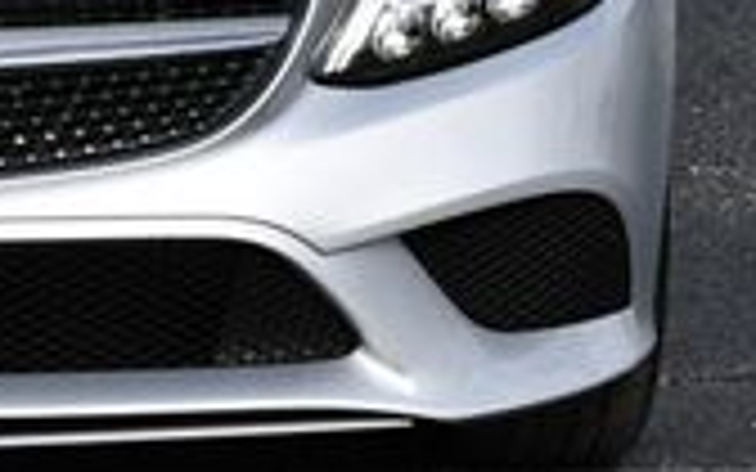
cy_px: -121
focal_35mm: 264
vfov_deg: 5.0
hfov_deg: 7.9
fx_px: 5439
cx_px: -176
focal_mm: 34
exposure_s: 1/250
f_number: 8
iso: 100
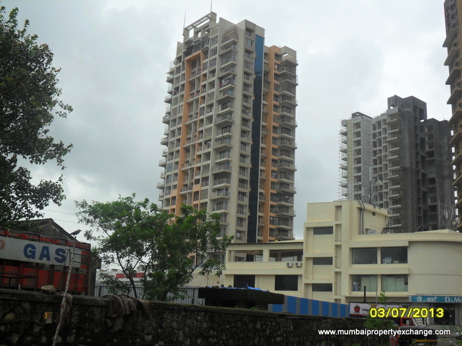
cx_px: 231
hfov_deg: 42.9
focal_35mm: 44
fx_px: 587
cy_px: 173
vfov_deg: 32.9
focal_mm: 7.8
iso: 100
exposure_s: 1/250
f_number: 4.5
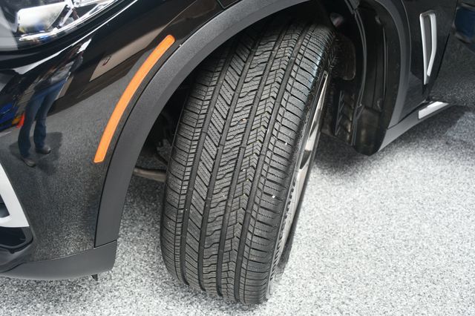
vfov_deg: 33.4
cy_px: 158
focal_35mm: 40
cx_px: 238
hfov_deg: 48.5
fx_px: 527
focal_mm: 27
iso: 100
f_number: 4
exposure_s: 1/160
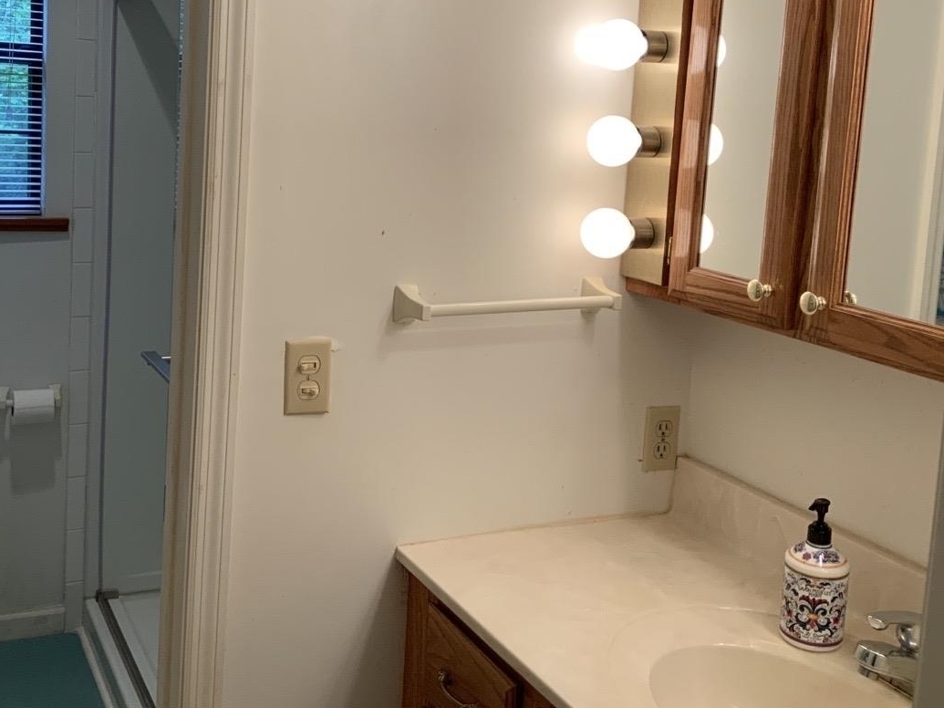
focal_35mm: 42
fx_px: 1145
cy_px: 214
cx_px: 373
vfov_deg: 33.9
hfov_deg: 44.5
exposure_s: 1/120
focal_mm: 3
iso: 50
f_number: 1.8
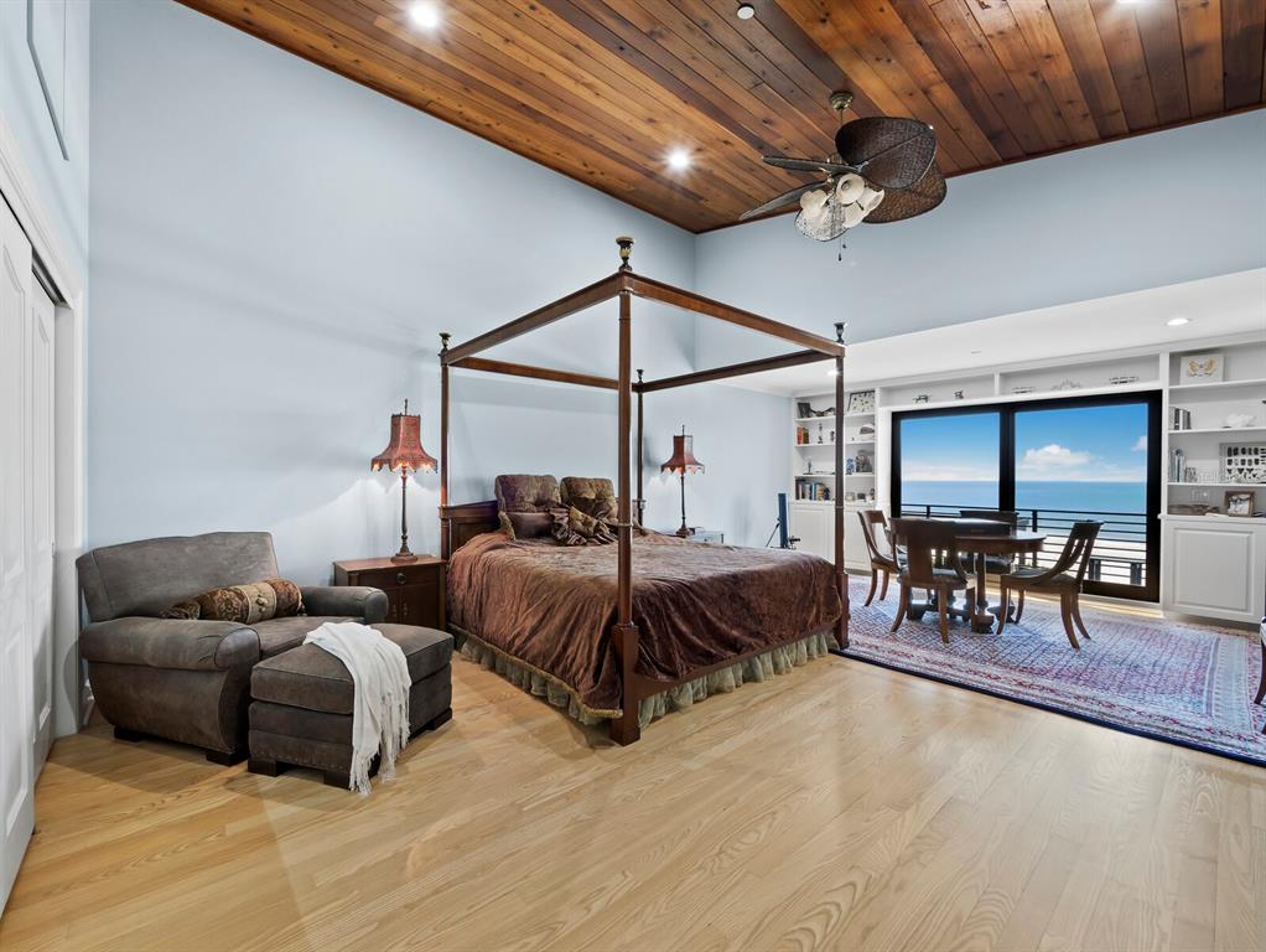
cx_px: 633
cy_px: 476
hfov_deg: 102.0
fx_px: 512
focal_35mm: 14
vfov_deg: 85.7
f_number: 11
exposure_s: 1.6
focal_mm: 7
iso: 250
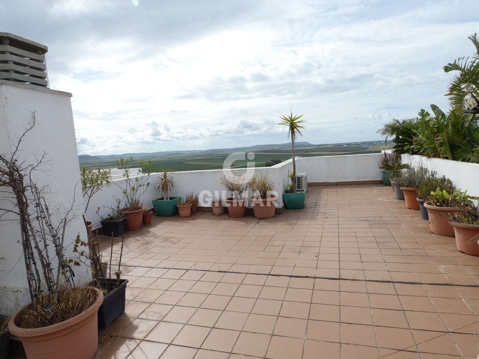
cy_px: 180
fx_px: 291
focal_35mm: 21
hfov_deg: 79.0
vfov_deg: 63.4
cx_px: 240
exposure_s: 1/1000
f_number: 4
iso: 80
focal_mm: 3.6
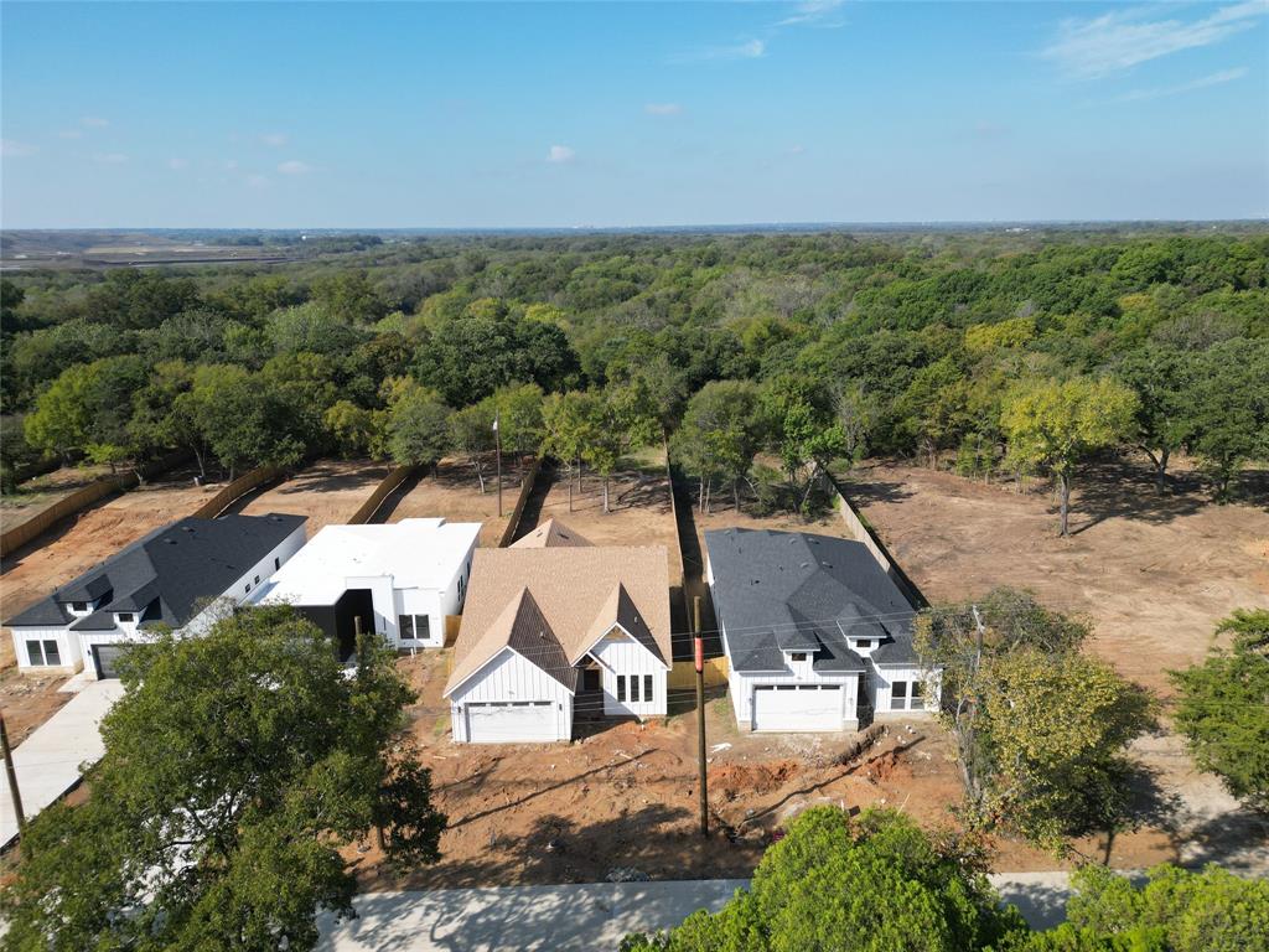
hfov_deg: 71.6
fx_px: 880
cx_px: 634
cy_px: 476
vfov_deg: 56.8
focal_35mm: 24
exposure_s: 1/2500
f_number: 1.7
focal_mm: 6.72
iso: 120
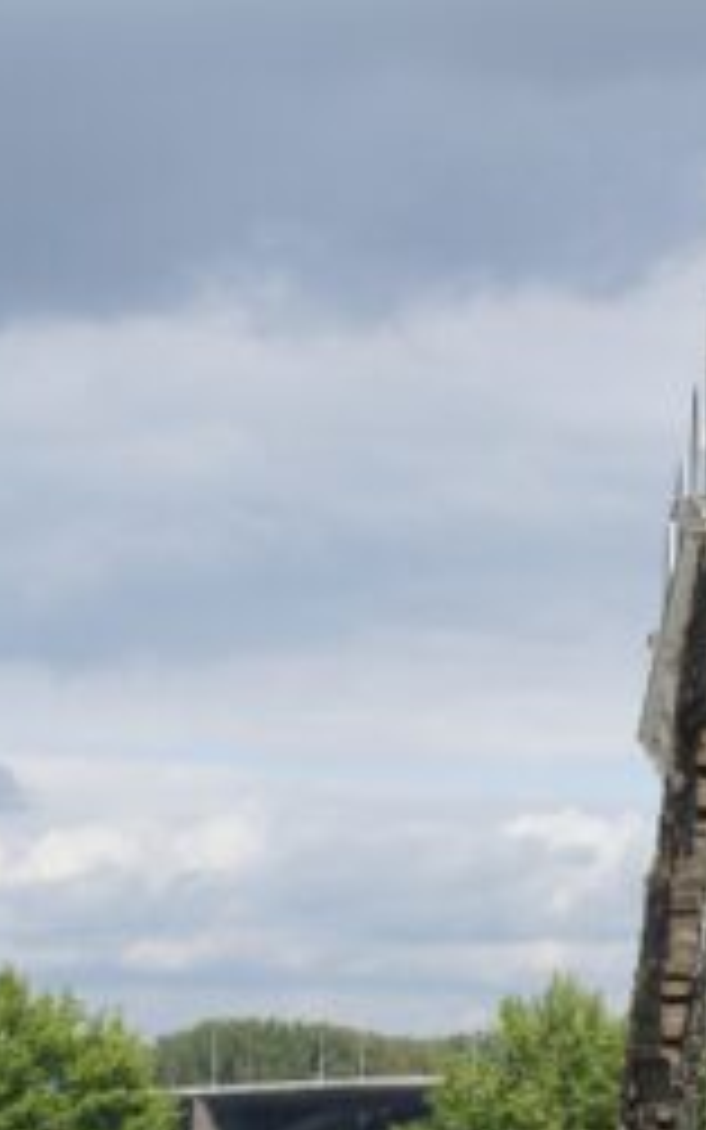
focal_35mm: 110
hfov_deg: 11.8
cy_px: 761
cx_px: 737
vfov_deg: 18.9
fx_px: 3384
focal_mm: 30
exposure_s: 1/200
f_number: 9
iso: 100
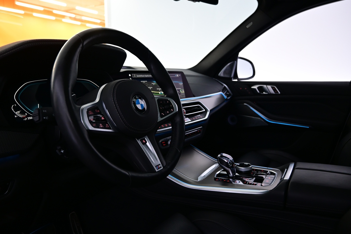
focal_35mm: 24
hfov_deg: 73.7
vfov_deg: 53.1
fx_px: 234
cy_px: 117
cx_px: 176
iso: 720
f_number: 3.5
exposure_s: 1/25
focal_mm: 16
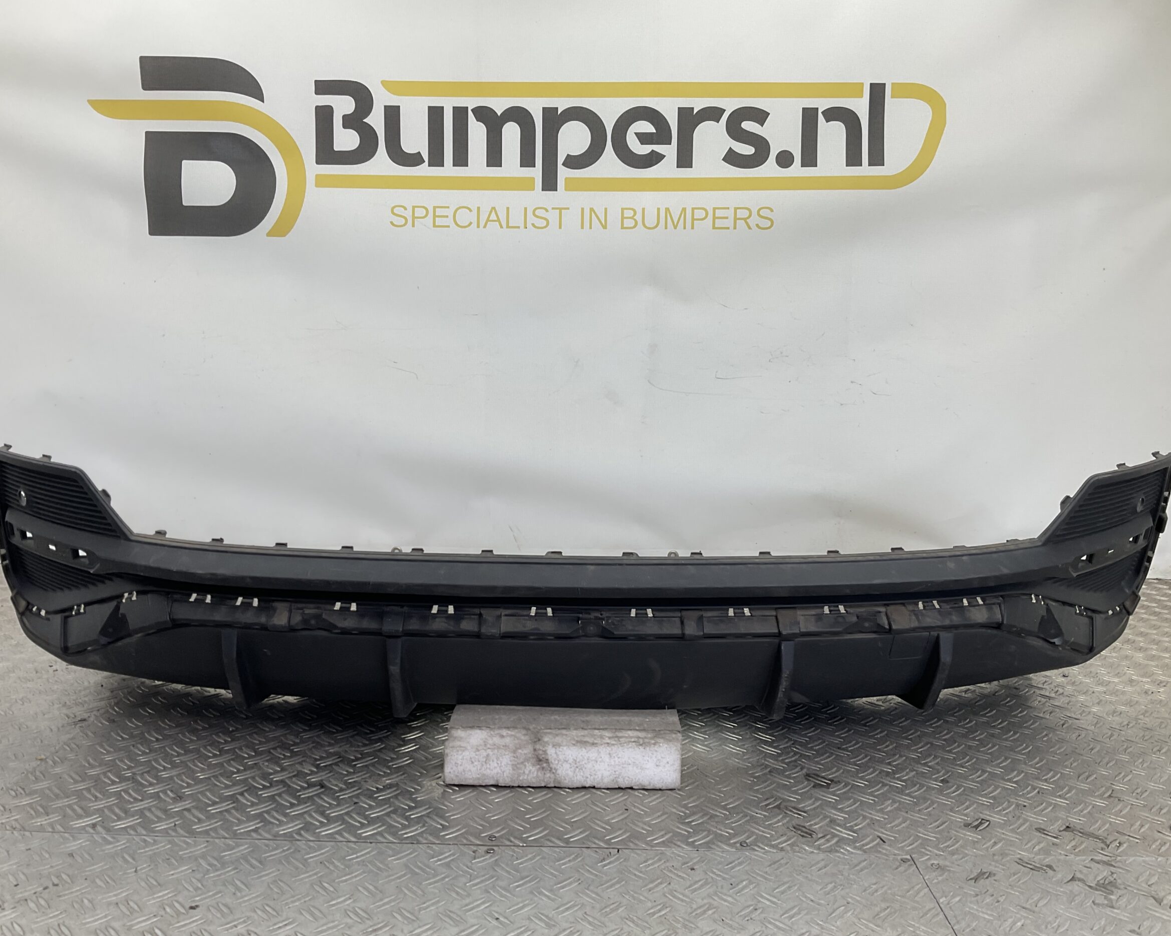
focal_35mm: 31
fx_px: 1074
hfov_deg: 57.2
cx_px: 577
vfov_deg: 47.1
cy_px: 468
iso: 16
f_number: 1.8
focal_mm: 3
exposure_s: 1/125
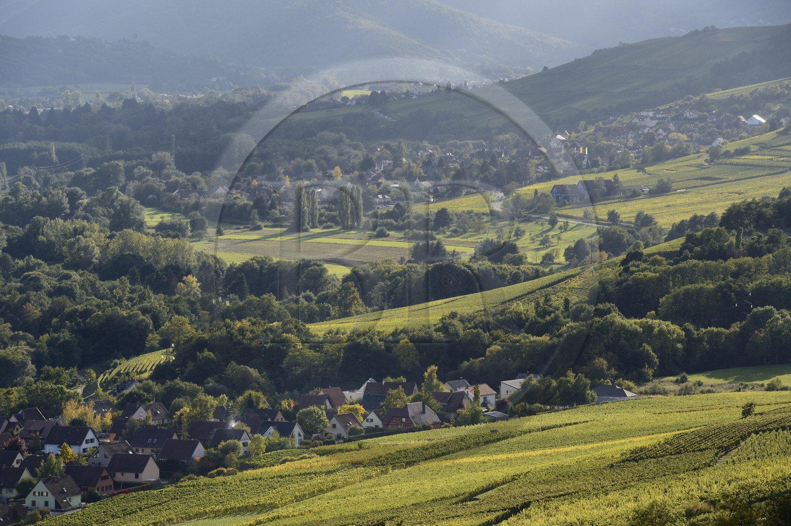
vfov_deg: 7.6
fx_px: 3952
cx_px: 396
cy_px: 263
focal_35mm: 180
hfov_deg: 11.4
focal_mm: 180
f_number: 11
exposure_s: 1/200
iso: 200
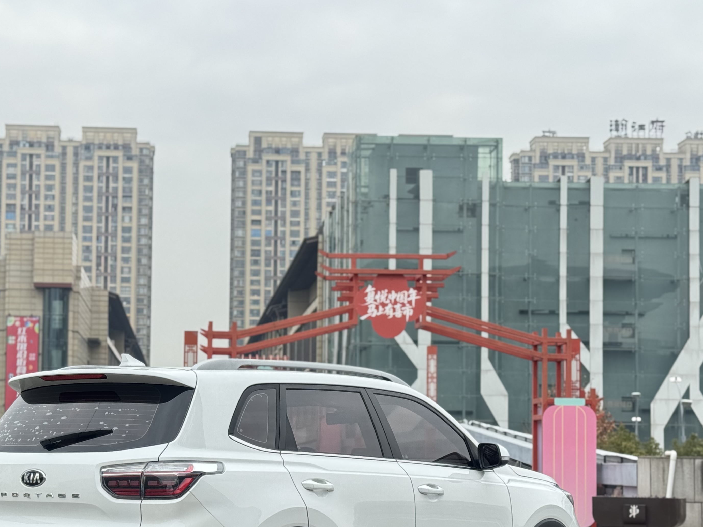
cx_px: 245
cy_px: 364
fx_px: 1422
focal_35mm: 70
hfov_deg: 27.6
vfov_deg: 20.9
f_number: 1.78
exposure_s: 1/572
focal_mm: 6.76
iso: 64
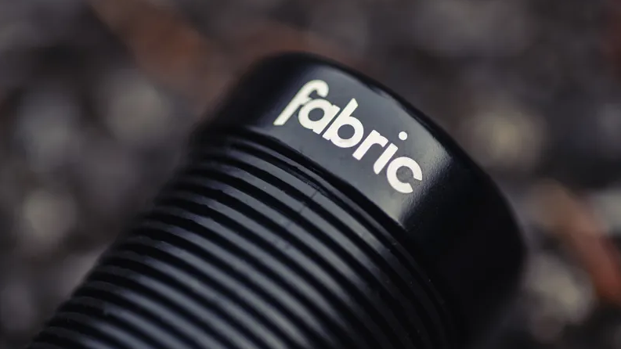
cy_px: 188
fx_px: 1828
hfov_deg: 19.3
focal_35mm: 111
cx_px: 310
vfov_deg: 10.9
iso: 320
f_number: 4.2
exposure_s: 1/400
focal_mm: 105
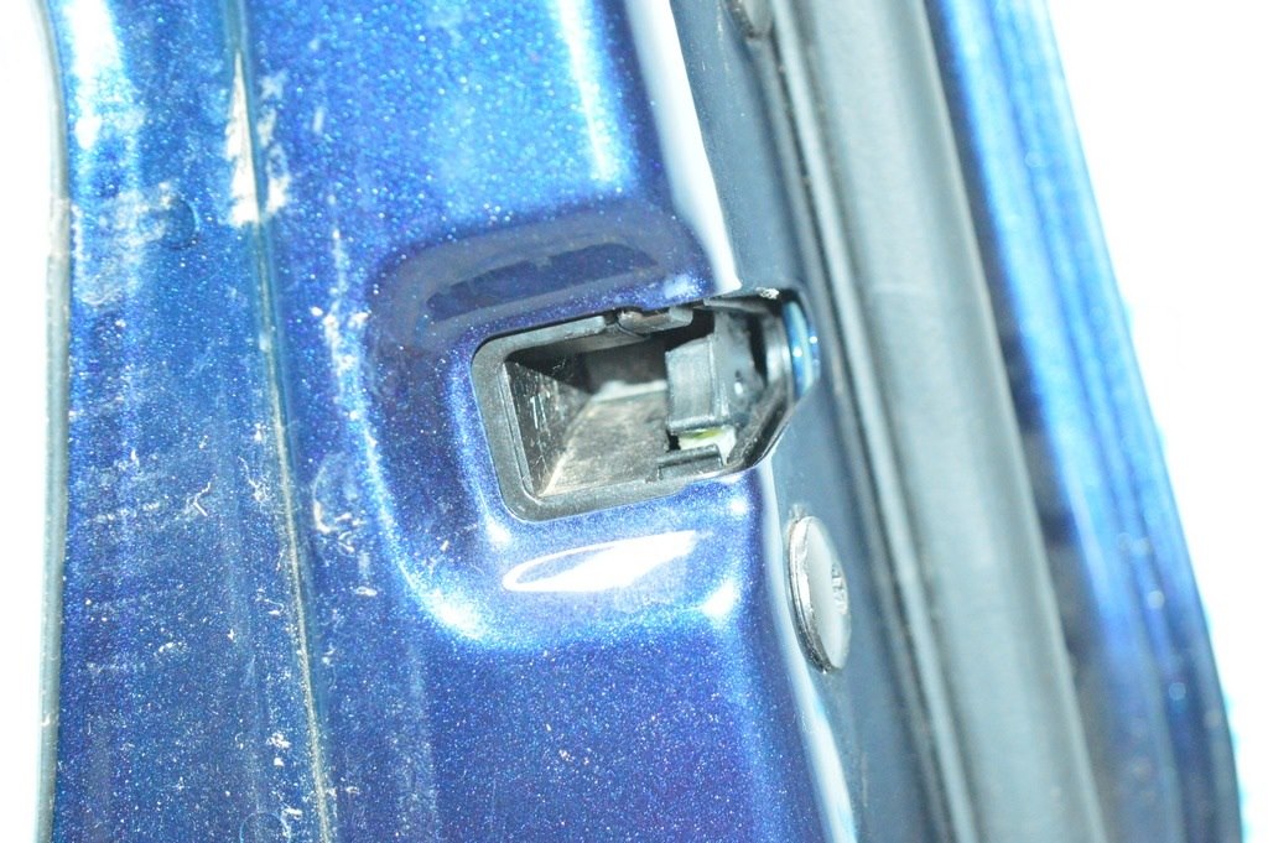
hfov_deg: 28.1
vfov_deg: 18.9
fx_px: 2534
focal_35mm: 72
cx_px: 634
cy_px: 422
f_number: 5.3
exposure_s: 1/200
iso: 6400
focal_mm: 48
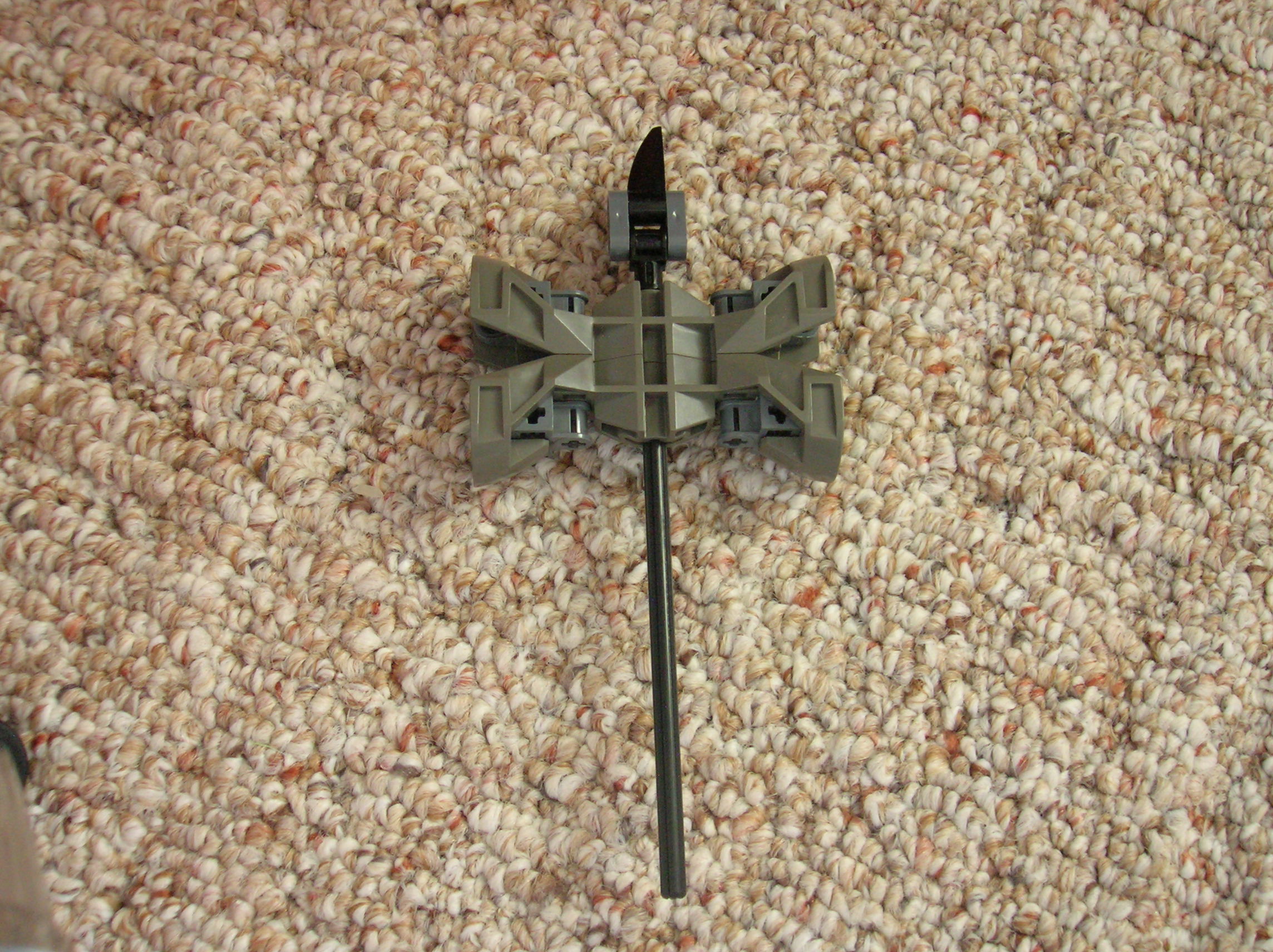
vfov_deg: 34.3
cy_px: 476
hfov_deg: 44.8
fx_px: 1543
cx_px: 636
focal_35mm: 42
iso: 200
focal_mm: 7
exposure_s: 1.29
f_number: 3.1
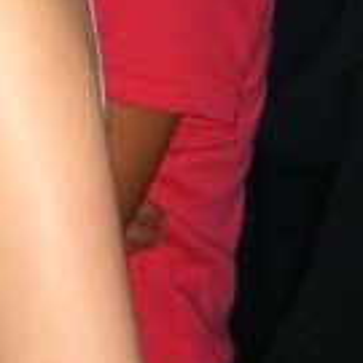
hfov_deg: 10.9
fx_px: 1768
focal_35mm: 149
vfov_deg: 11.4
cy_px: -116
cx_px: -315
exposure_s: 1/60
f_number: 2.8
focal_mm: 7.9
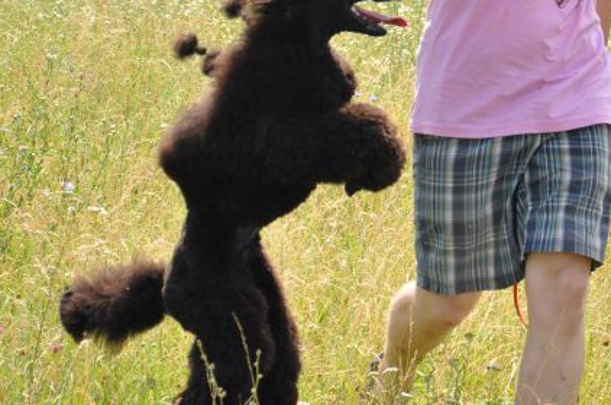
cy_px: 153
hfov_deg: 9.2
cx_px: 413
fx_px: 3796
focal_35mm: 224
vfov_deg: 6.1
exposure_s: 1/640
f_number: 6.3
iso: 320
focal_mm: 70
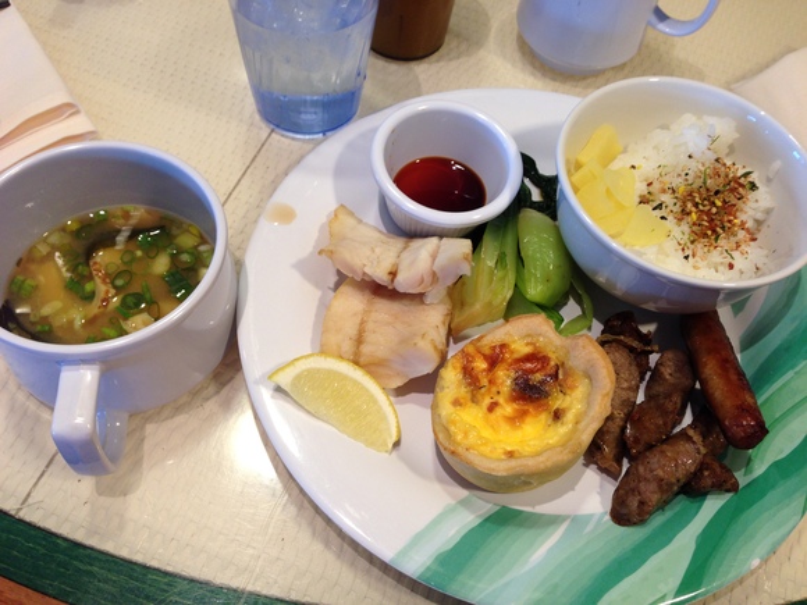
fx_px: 769
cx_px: 404
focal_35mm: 33
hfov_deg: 55.4
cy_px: 302
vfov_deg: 42.9
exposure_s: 1/20
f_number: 2.4
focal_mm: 4.12
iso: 64
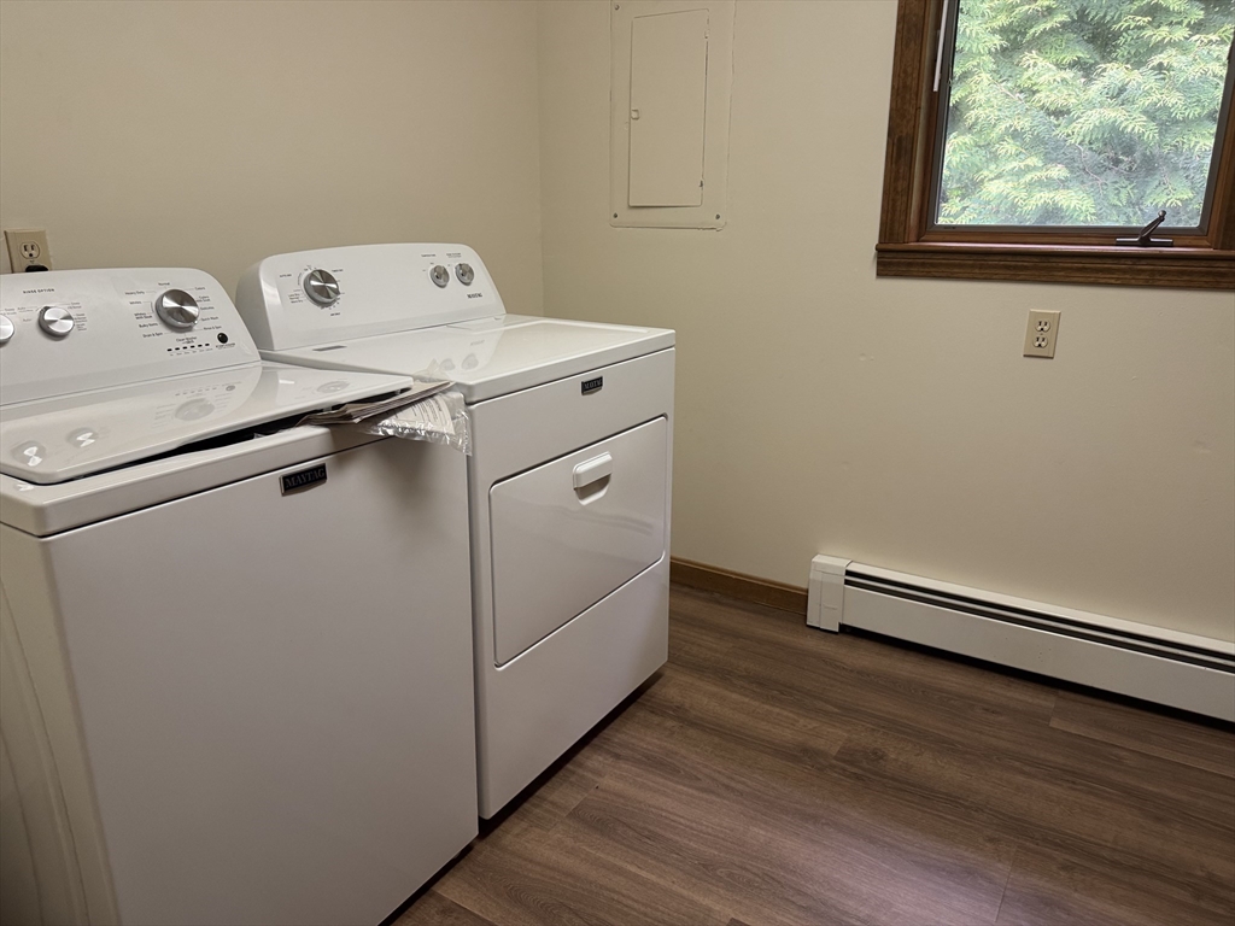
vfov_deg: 56.8
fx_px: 856
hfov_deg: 71.6
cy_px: 463
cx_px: 618
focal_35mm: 24
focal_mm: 6.76
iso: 160
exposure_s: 1/60
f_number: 1.78
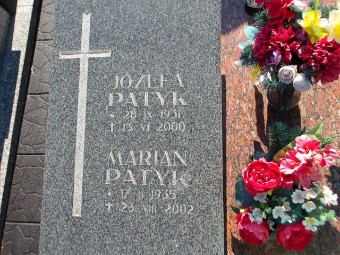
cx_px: 170
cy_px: 128
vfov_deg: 41.8
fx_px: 334
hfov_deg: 54.0
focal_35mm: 34
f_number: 3.3
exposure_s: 1/527
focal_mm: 6.1
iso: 100
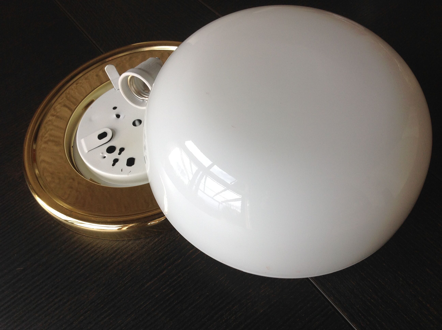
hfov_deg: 52.7
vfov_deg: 40.6
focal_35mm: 35
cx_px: 221
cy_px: 165
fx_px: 446
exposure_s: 1/120
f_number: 2.4
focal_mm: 4.28
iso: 50
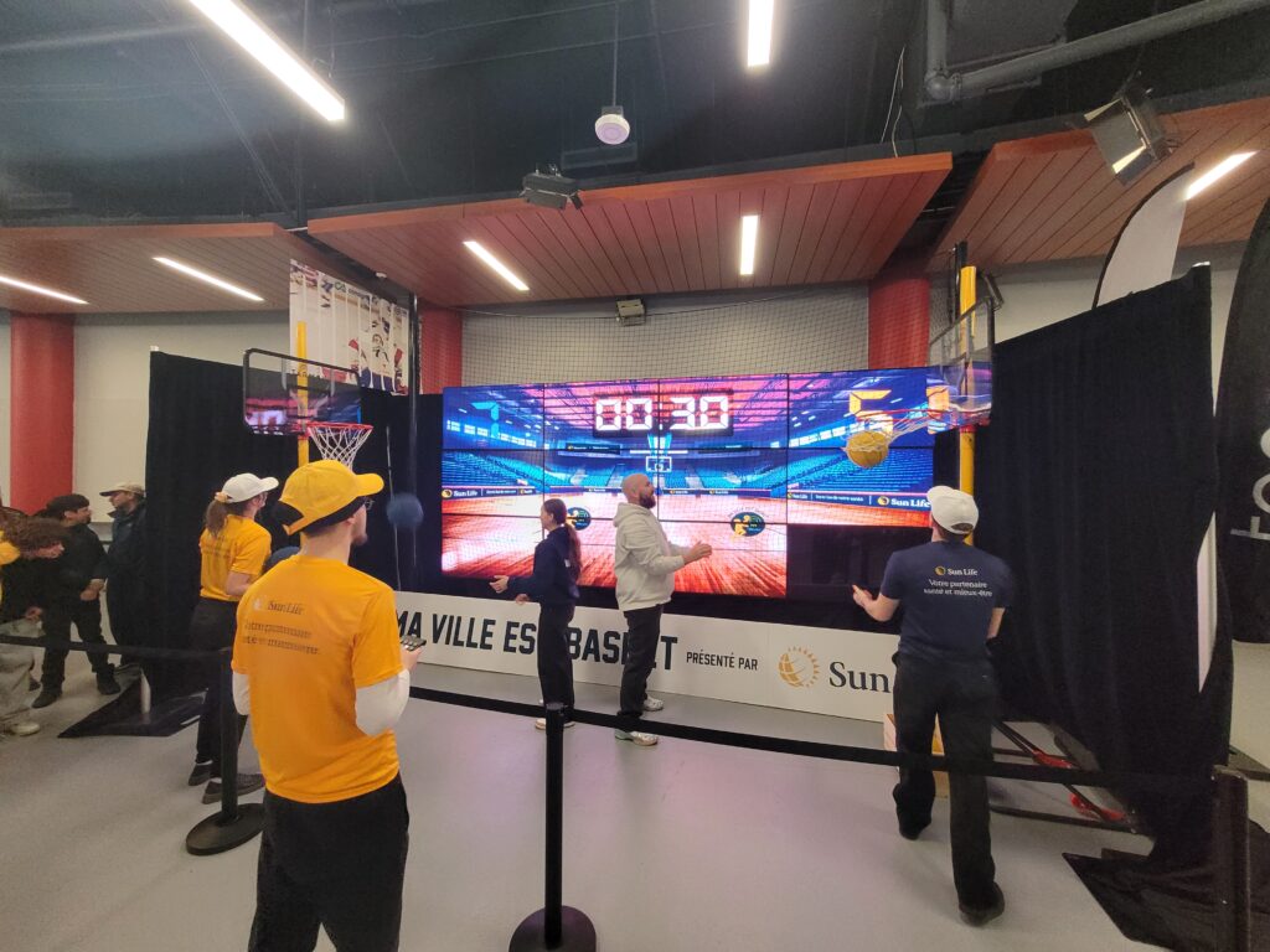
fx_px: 477
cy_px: 476
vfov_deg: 89.9
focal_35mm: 13
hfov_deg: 106.2
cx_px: 635
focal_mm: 1.74
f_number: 2.2
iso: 400
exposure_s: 1/60
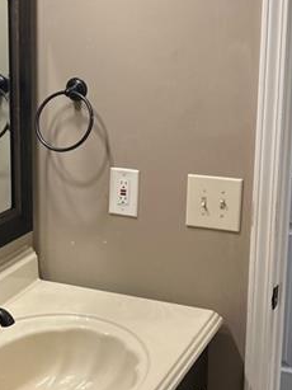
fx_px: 788
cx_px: 15
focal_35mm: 70
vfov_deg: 27.8
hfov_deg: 20.5
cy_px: 191
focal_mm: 3.99
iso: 50
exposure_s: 1/60
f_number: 1.8
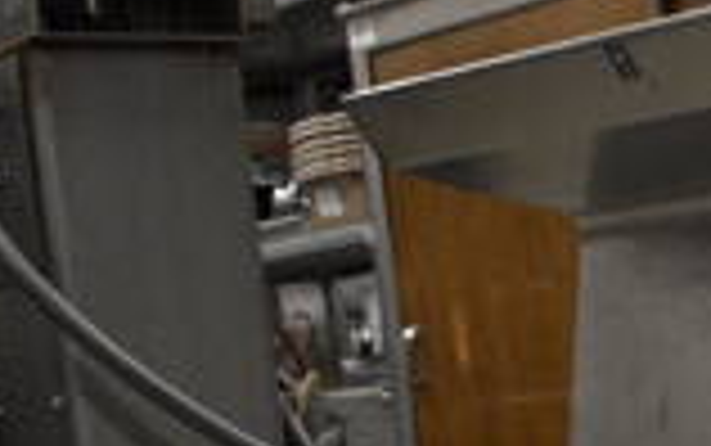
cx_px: 1251
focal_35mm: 124
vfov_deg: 10.2
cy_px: 667
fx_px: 2404
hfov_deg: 14.8
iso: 2500
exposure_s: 1/125
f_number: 3.8
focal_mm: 21
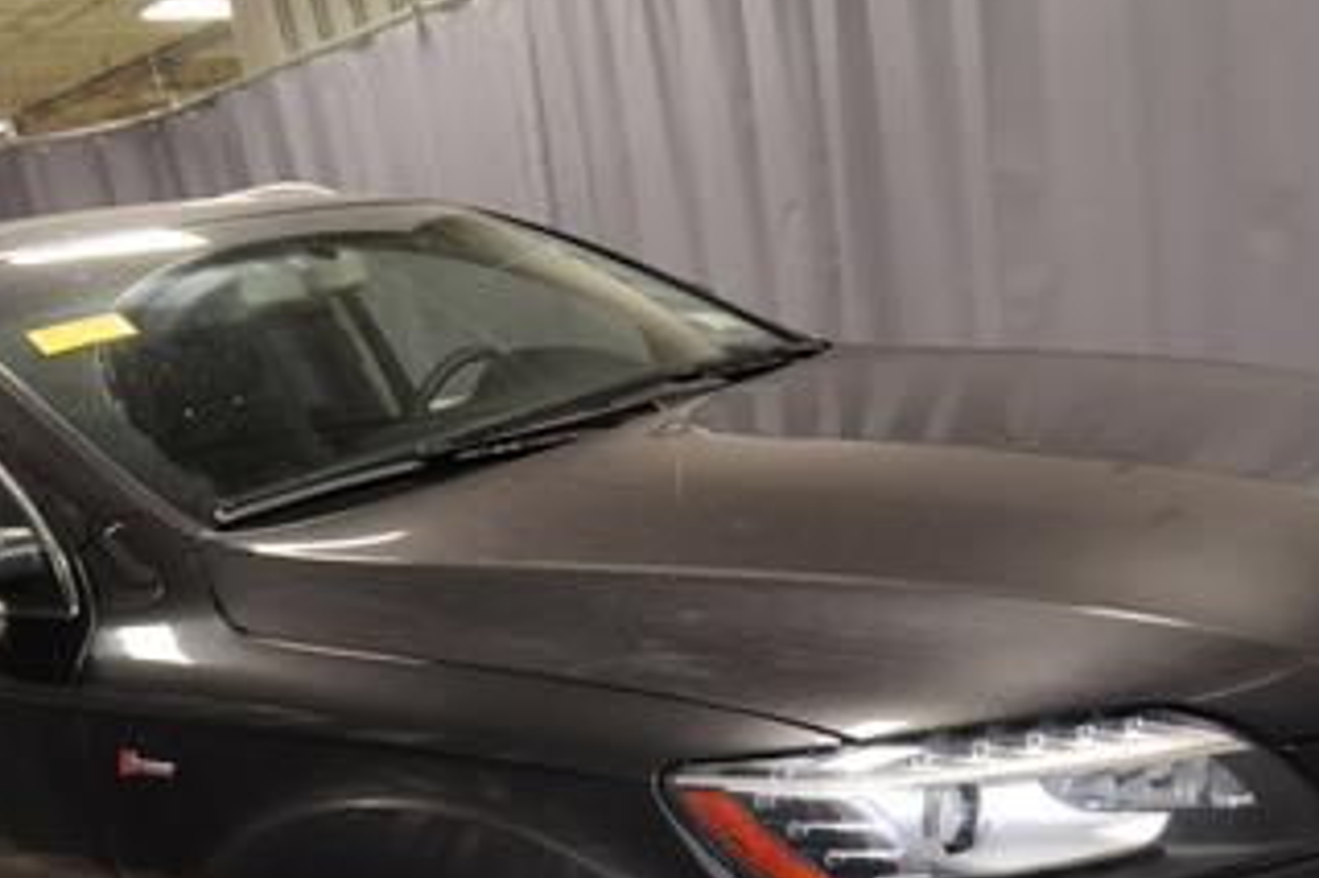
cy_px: 810
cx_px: 577
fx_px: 1318
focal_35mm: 36
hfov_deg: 53.0
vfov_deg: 34.5
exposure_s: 1/60
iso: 1000
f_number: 4
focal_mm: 12
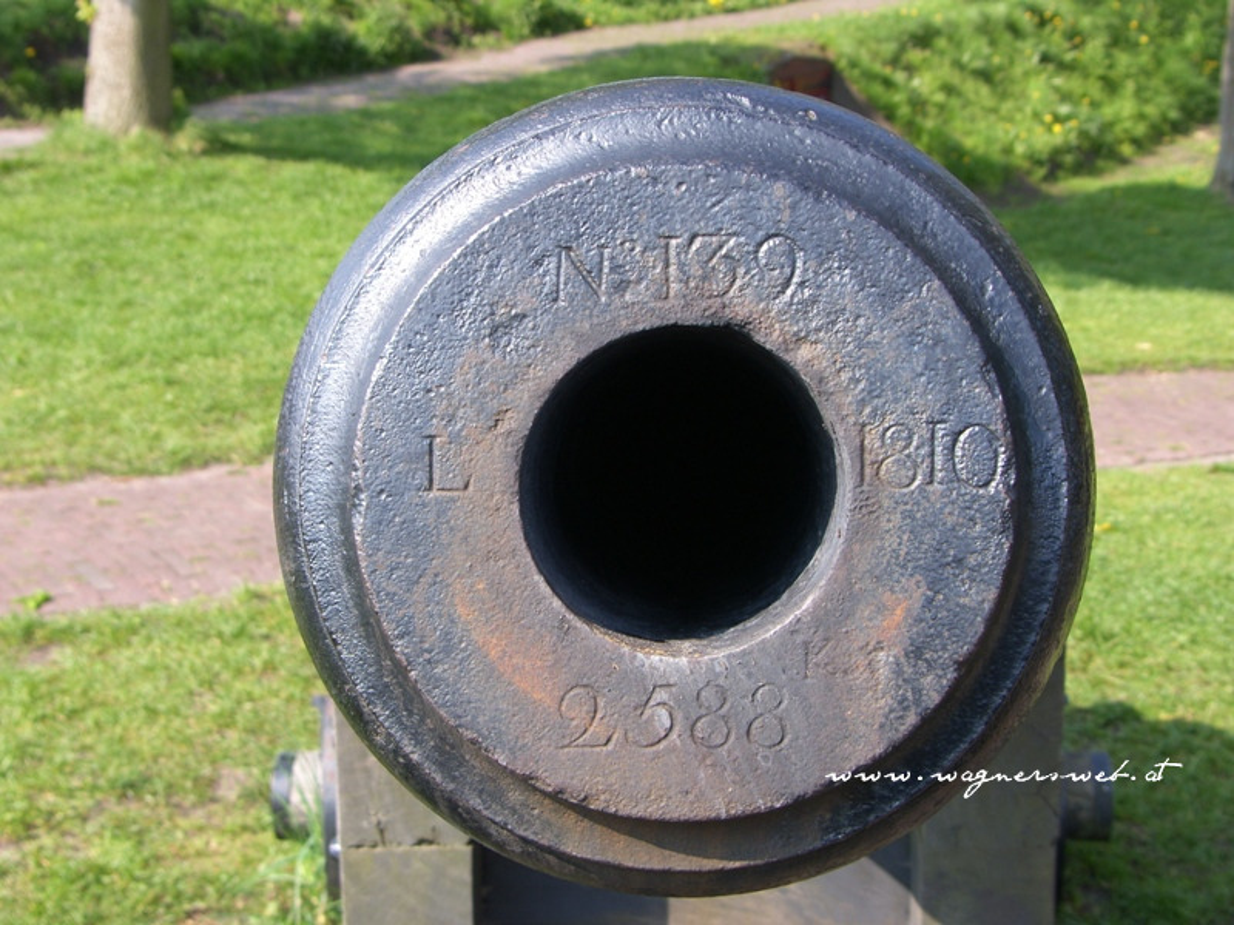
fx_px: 2495
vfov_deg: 21.0
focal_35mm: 70
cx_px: 617
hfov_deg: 27.8
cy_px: 462
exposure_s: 1/200
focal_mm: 18
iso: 50
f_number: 4.6
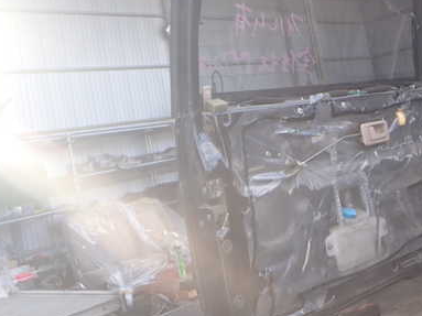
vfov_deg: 30.7
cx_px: 281
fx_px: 573
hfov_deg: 40.0
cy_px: 110
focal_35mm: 47
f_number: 2.3
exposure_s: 1/200
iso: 100
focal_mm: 5.4
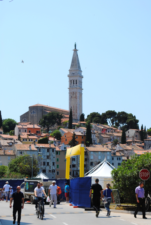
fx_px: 518
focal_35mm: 82
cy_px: 112
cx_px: 76
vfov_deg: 24.6
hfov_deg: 16.6
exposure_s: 1/320
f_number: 9
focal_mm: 55
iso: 100
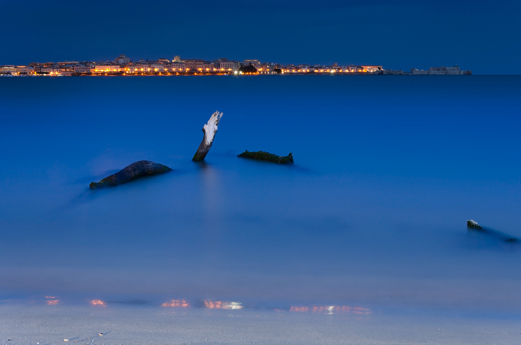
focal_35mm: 53
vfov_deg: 25.4
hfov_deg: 37.6
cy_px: 176
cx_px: 267
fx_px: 765
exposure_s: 30
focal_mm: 34
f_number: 14
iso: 100
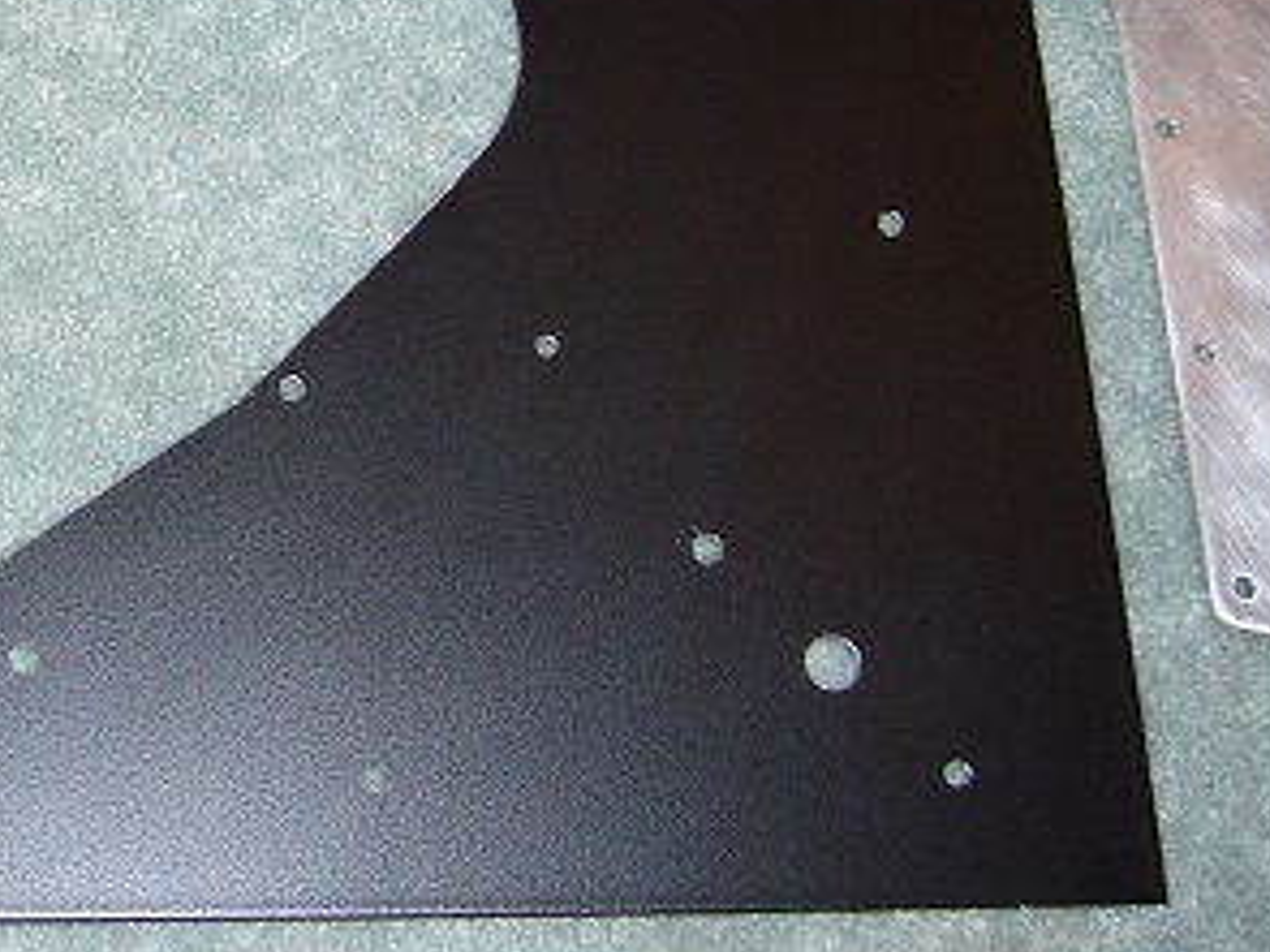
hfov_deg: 24.6
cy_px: 4
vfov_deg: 18.9
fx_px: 2787
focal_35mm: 76
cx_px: 17
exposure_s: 1/30
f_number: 2.8
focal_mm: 5.8
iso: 100
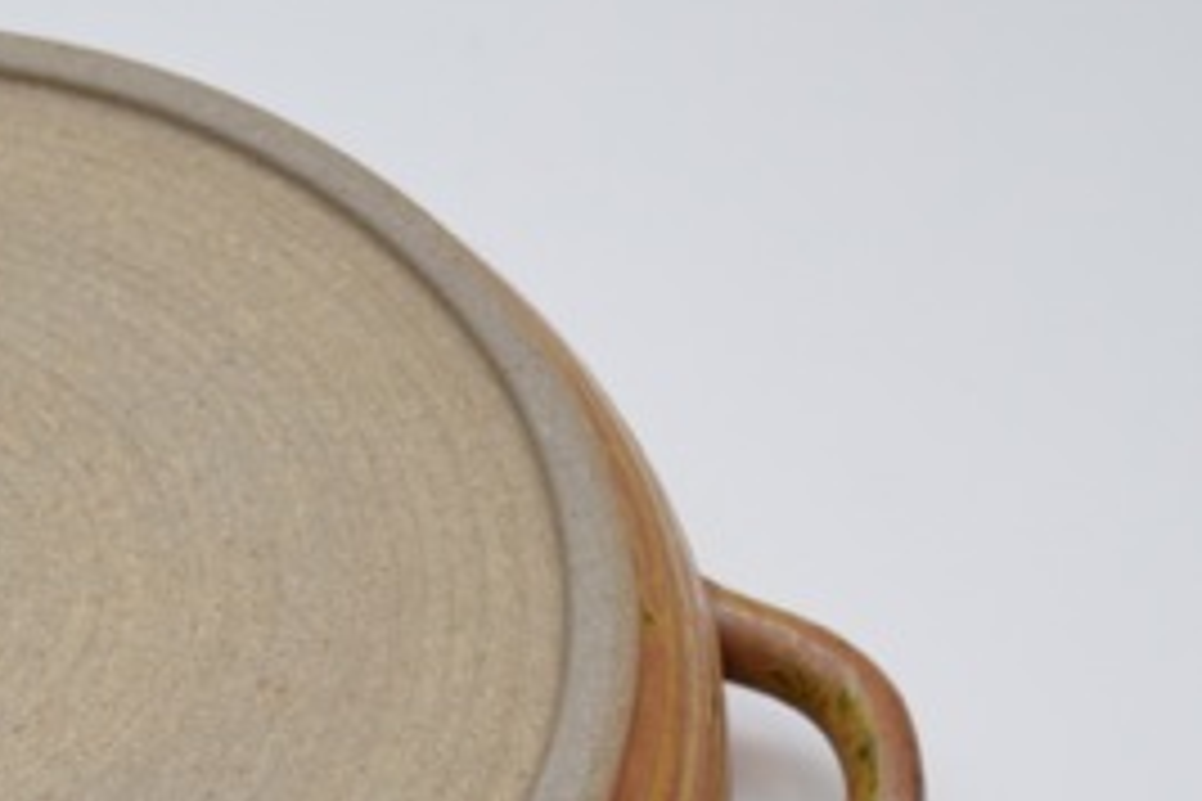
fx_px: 4808
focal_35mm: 144
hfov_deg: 14.0
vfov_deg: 9.5
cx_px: -104
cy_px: 758
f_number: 5.6
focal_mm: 40
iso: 800
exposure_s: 1/125
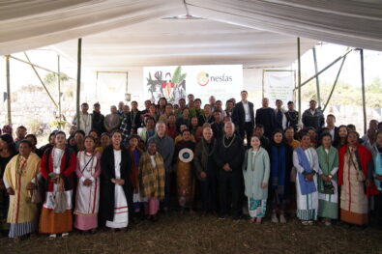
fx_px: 255
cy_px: 127
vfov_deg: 53.1
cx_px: 191
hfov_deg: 73.8
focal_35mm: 24
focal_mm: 24
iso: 2000
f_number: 9
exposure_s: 1/250
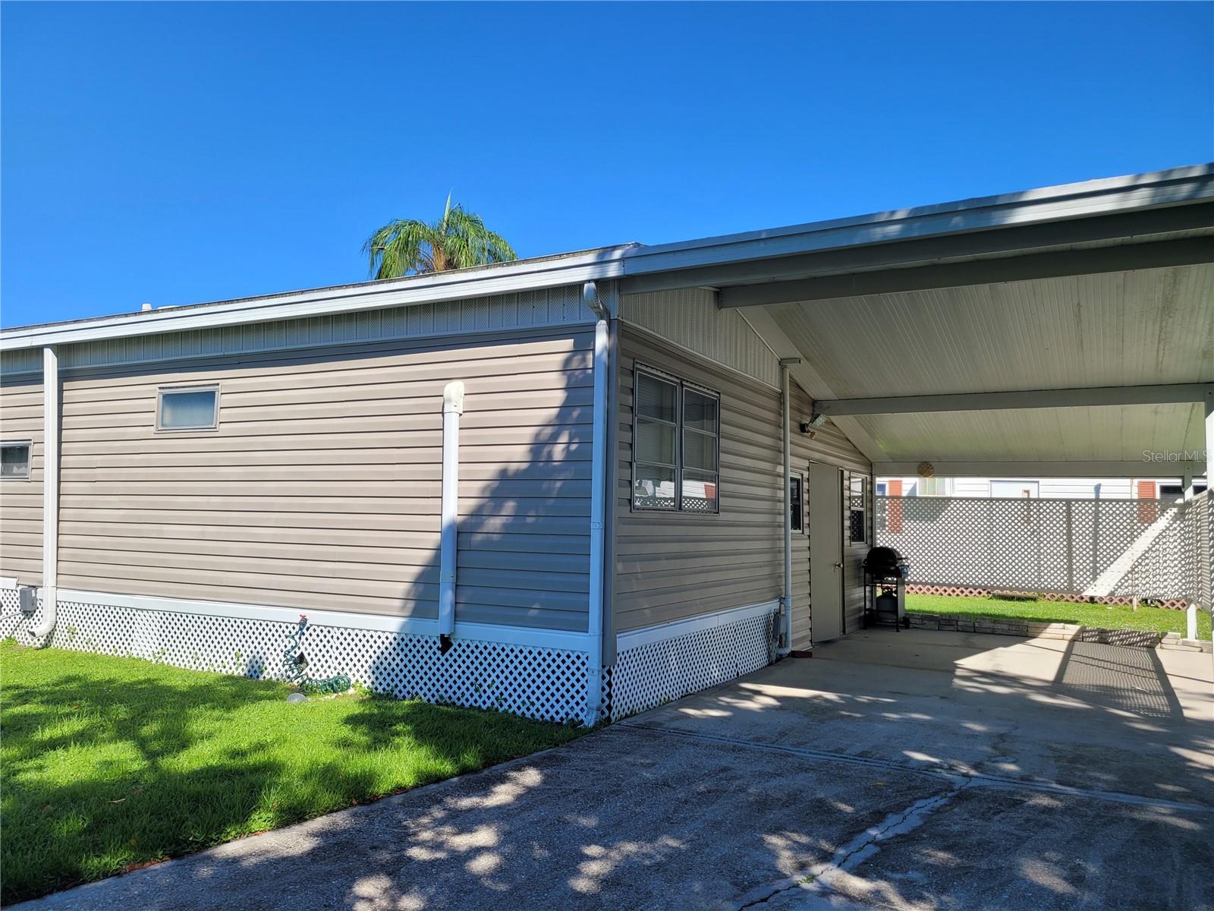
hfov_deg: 67.3
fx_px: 912
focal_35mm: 26
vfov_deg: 53.1
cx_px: 607
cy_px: 456
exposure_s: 1/1732
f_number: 1.8
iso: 40
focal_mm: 5.4
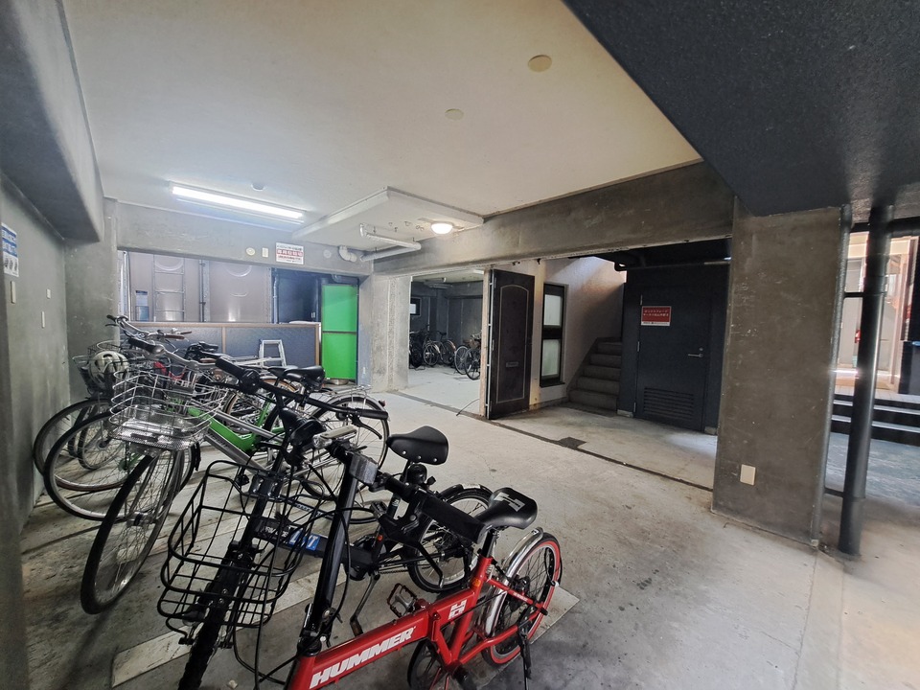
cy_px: 345
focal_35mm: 13
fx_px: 346
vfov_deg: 89.9
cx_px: 460
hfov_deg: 106.2
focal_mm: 1.74
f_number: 2.2
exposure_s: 1/24
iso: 250
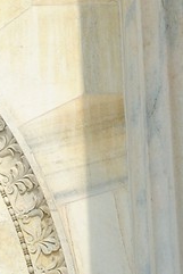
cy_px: -146
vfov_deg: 3.4
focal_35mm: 597
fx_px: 4545
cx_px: -411
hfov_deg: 2.3
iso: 200
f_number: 11
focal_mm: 90
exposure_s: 1/200
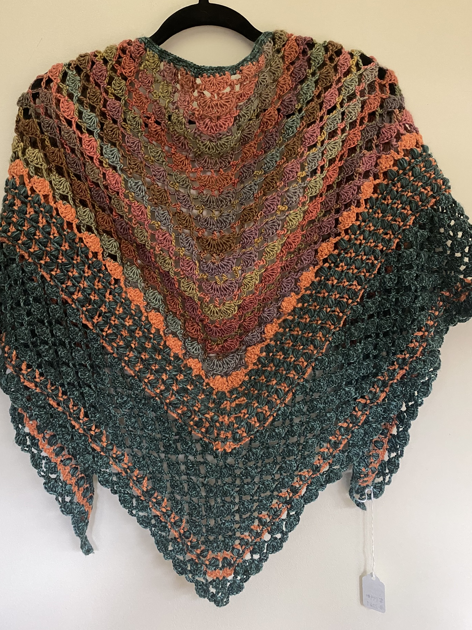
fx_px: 527
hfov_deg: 48.2
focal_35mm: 29
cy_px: 287
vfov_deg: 61.6
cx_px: 217
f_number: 1.8
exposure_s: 1/30
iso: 640
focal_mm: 4.25
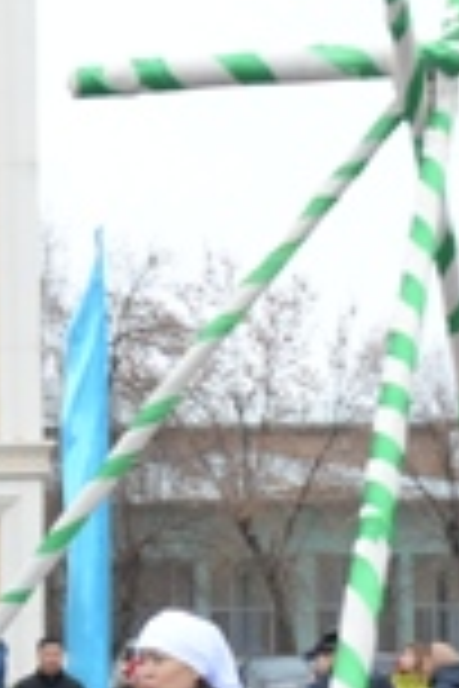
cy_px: 675
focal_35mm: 125
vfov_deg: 16.1
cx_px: -216
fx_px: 2390
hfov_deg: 10.6
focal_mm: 24
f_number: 9
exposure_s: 1/100
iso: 280
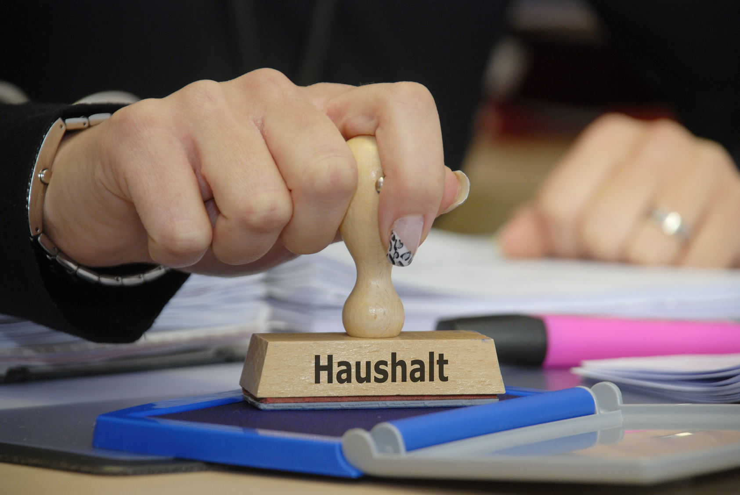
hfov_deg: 10.1
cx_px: 370
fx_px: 4168
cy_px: 248
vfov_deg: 6.8
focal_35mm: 202
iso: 200
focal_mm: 135
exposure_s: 1/80
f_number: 5.6
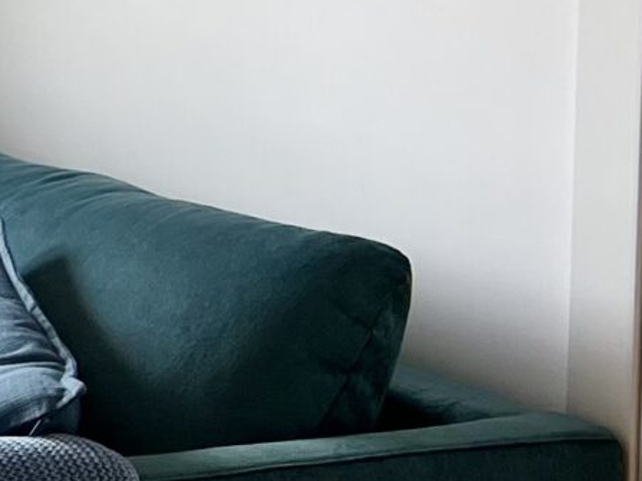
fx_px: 2763
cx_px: -1083
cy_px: 39
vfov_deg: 9.9
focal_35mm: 149
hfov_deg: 10.6
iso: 40
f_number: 1.5
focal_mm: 5.7
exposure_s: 1/100
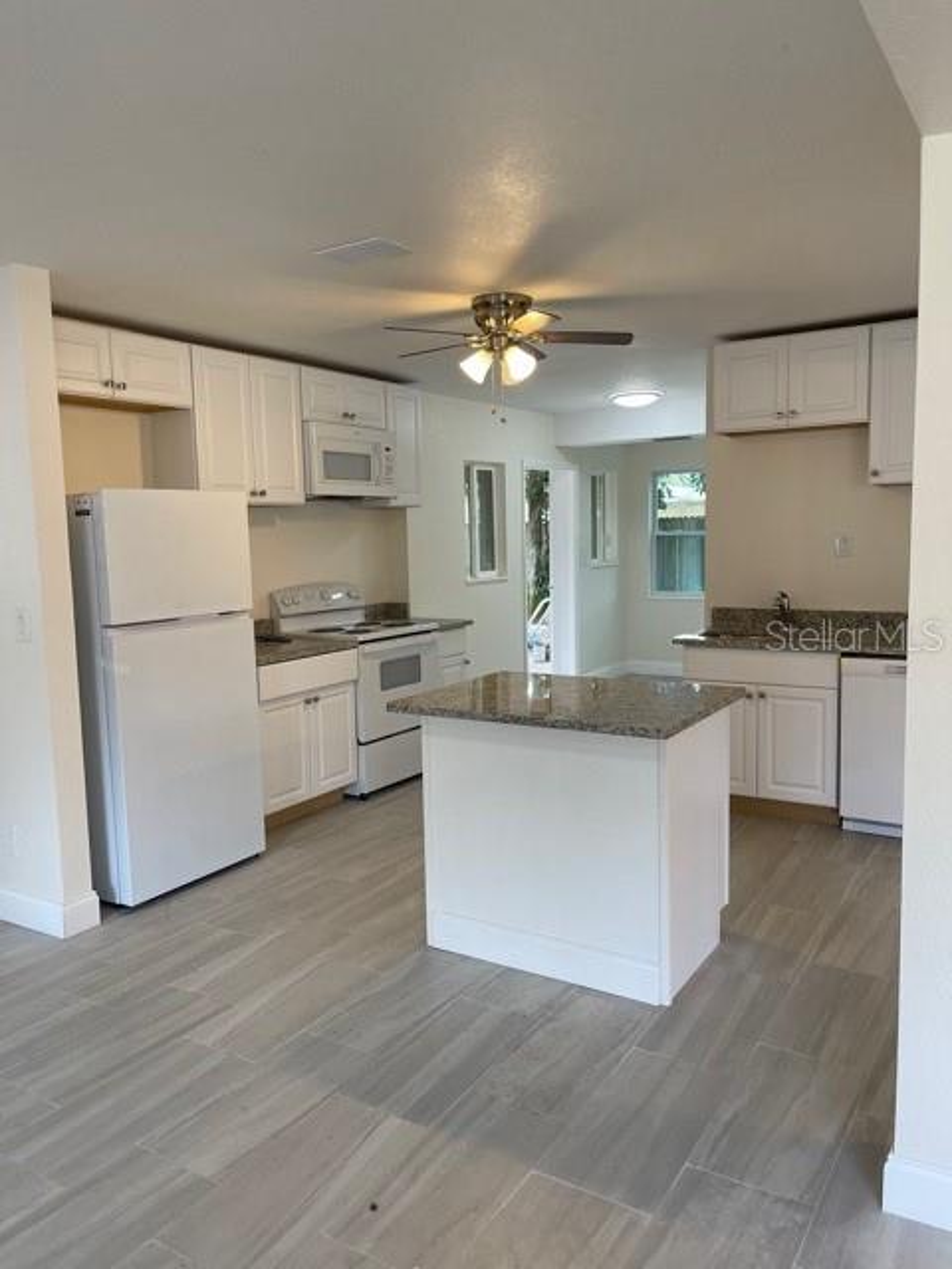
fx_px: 953
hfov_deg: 53.1
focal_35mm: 26
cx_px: 476
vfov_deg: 67.3
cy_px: 634
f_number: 1.6
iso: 80
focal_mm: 5.1
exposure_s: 1/120
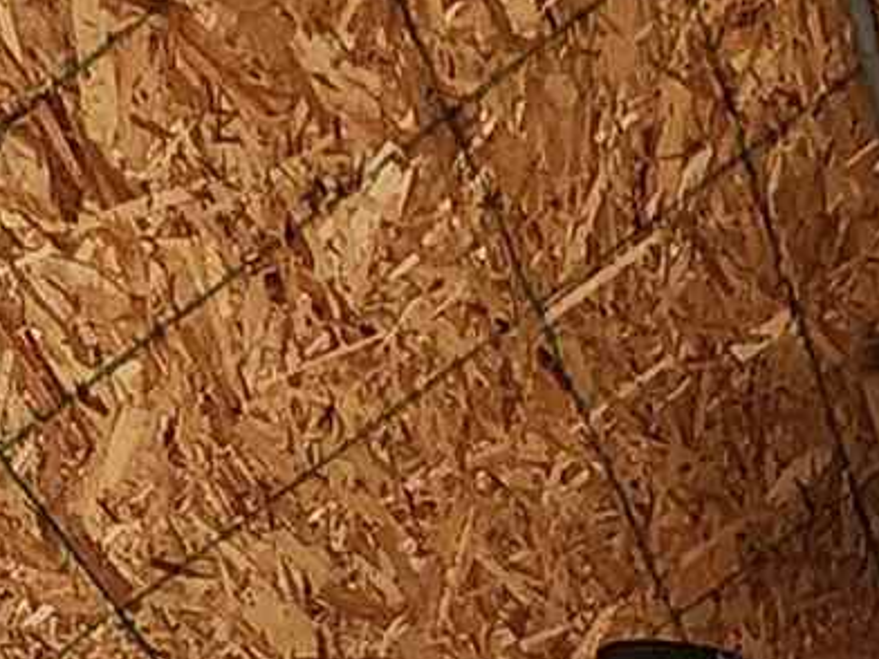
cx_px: 957
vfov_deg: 8.6
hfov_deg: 18.6
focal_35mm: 102
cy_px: 2488
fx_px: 2590
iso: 250
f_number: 2.2
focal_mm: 2.2
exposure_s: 1/60
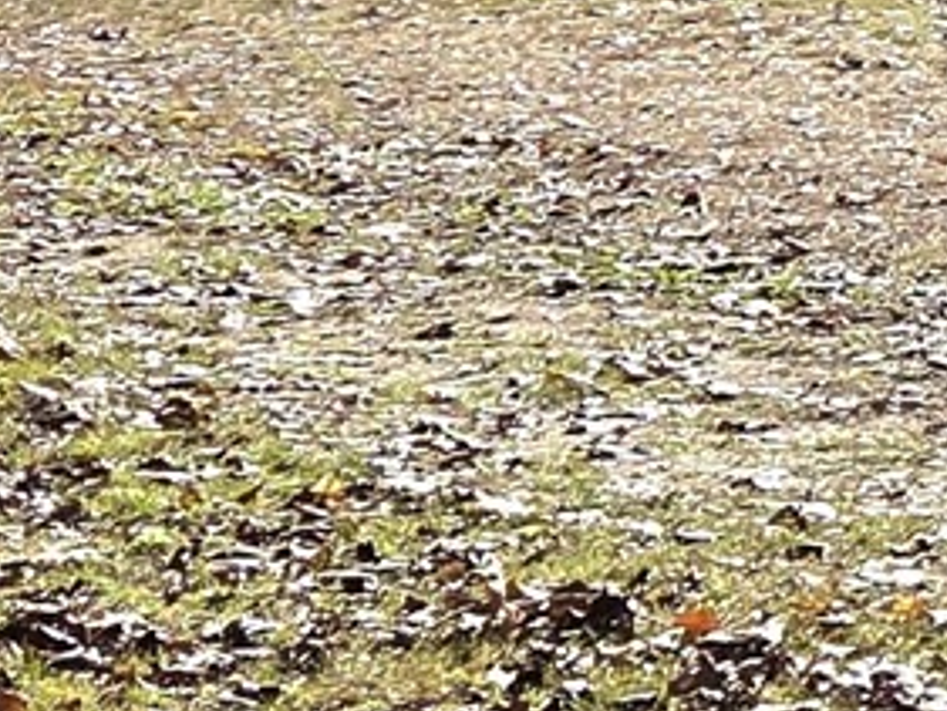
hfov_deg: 10.2
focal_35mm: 157
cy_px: -37
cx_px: 2585
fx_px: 4297
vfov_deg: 9.4
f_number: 1.8
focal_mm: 5.4
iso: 80
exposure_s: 1/5000
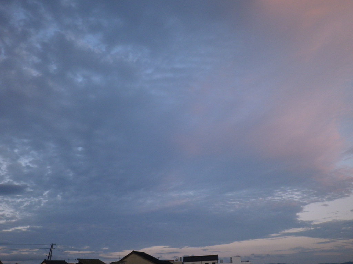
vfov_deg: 49.7
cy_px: 132
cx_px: 176
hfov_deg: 63.4
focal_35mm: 28
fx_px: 286
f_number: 3.2
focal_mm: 5
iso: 160
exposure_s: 1/100
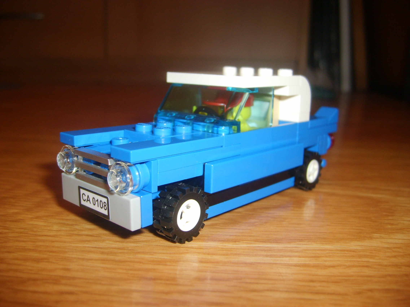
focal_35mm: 35
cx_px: 205
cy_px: 154
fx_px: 415
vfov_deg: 40.7
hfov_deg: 52.6
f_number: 2.8
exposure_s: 1/45
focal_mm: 5.8
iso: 100
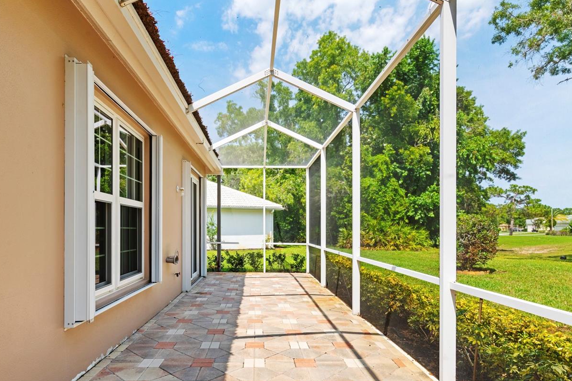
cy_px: 237
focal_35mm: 20
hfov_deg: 83.8
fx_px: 318
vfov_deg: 61.1
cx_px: 260
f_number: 10
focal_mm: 15
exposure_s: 1/60
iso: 320
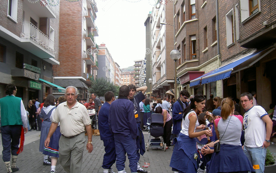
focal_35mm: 42
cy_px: 89
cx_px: 138
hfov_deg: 47.2
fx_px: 316
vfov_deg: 30.5
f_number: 2.8
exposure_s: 1/167
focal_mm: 8
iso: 100
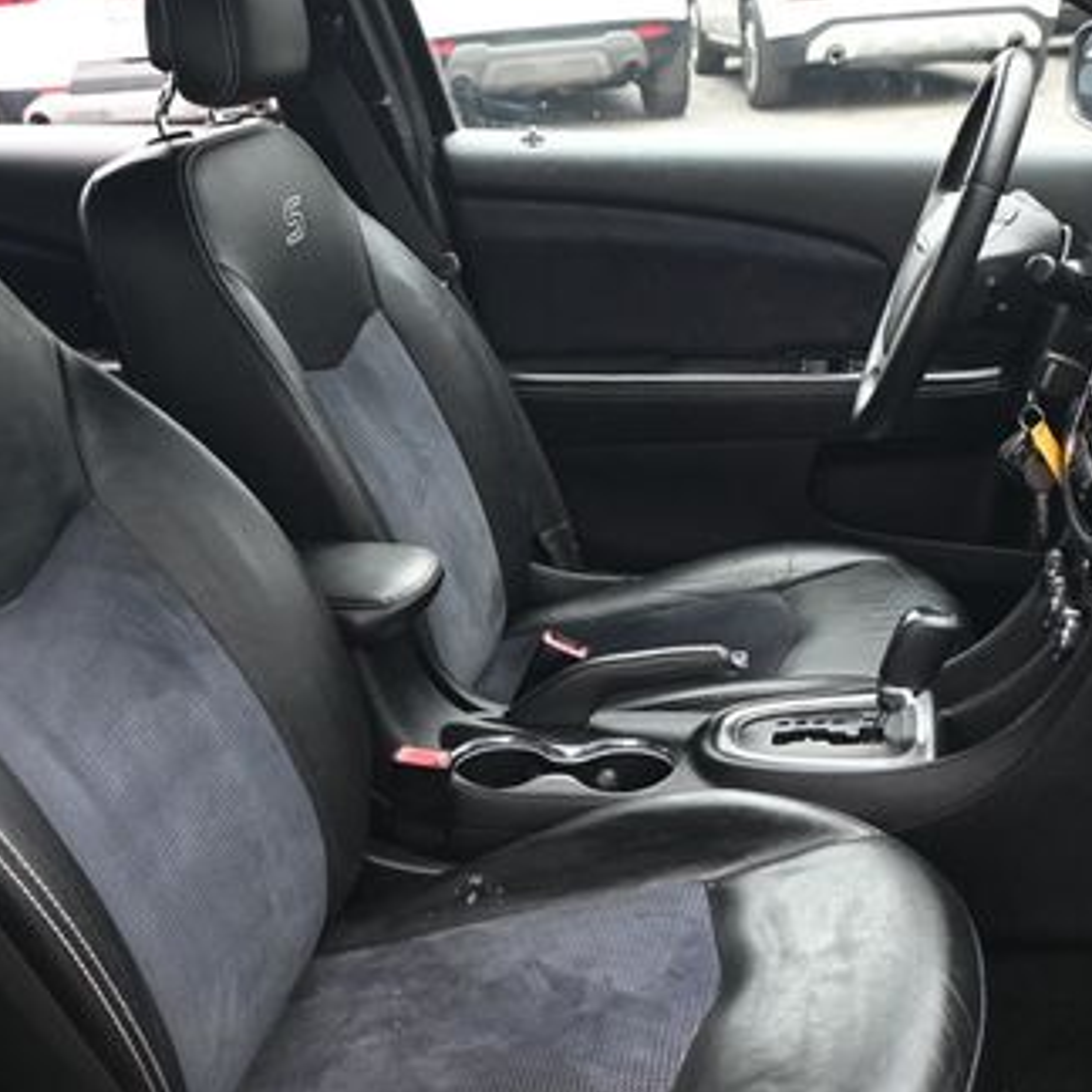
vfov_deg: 32.3
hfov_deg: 32.3
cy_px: 576
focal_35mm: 53
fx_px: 1886
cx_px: 509
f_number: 4
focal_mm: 21
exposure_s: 1/125
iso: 640
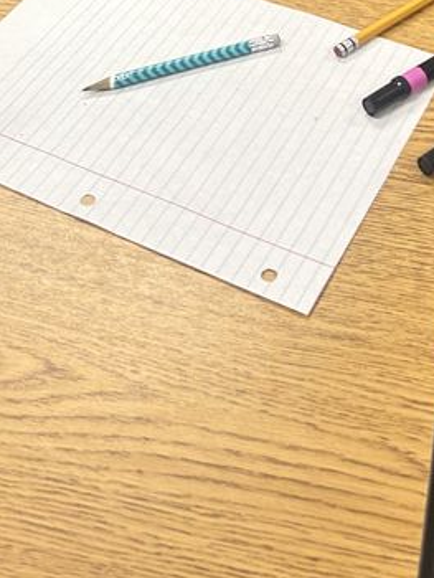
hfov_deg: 19.4
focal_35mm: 76
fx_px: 1269
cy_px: -211
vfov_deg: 22.4
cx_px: 210
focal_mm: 5.7
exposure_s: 1/80
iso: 100
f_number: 1.5
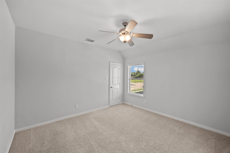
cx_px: 115
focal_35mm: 14
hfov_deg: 104.3
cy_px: 76
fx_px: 89
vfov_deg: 81.2
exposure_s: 1/5
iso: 320
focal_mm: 14
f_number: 8
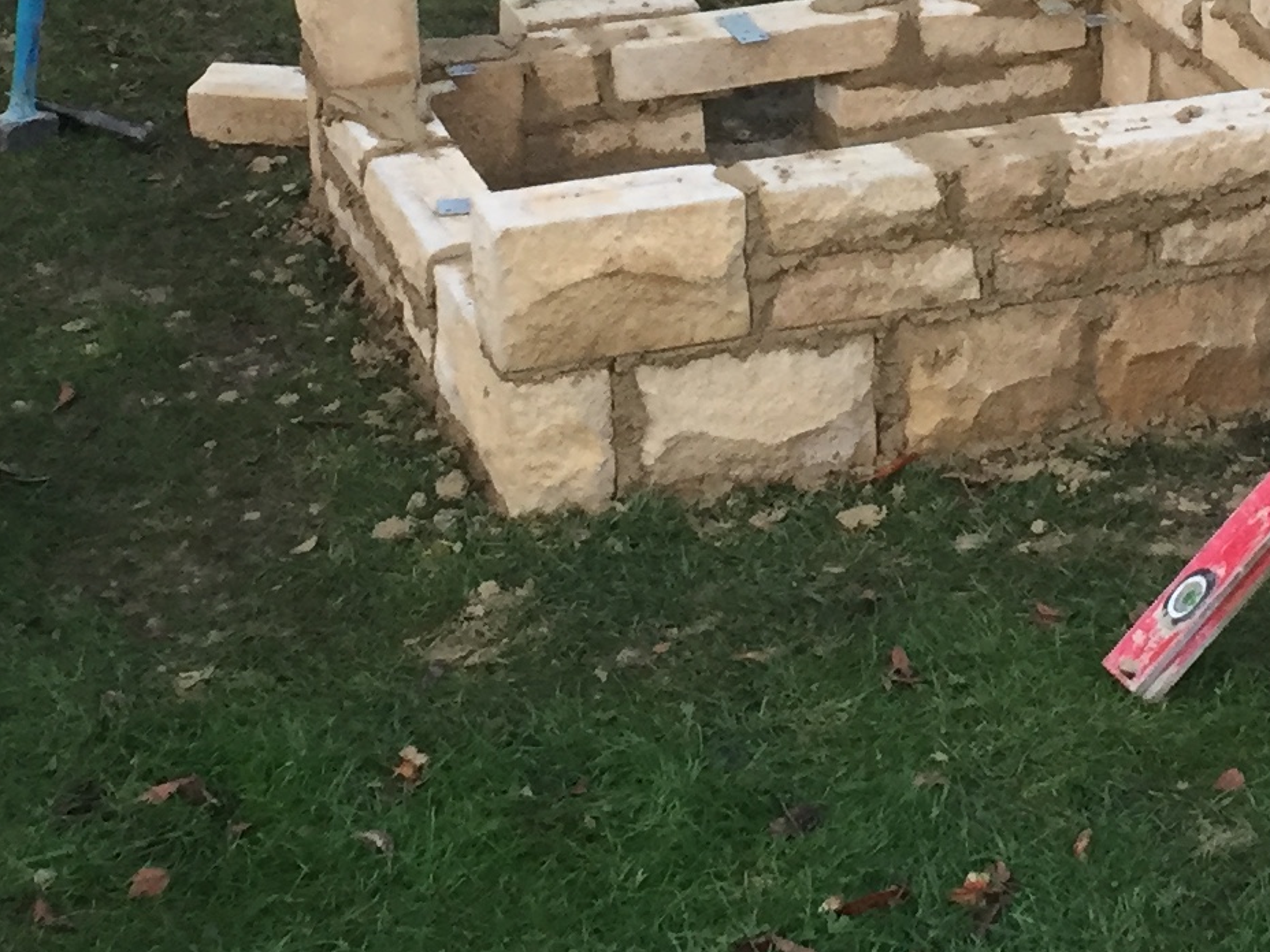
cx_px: 874
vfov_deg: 14.1
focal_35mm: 102
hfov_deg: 19.2
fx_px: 3742
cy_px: -145
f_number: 2.2
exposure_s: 1/33
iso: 64
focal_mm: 4.15
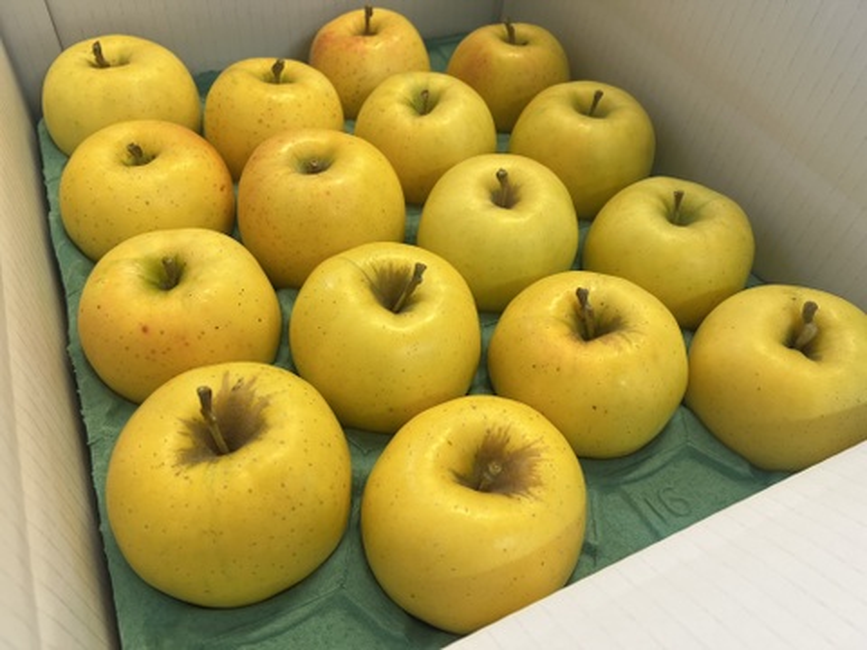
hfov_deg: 67.3
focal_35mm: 26
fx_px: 651
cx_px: 434
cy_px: 325
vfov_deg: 53.1
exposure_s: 1/121
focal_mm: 5.7
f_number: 1.5
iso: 80
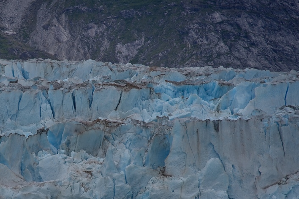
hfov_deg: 9.5
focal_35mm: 217
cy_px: 170
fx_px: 1802
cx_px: 61
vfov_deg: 6.3
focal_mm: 120
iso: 100
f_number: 6.3
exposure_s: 1/250
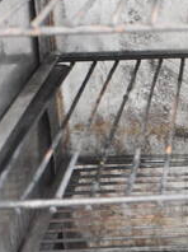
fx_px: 871
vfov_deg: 16.3
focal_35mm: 120
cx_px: 254
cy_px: 195
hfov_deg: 11.9
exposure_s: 1/30
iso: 2500
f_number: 3.5
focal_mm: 18
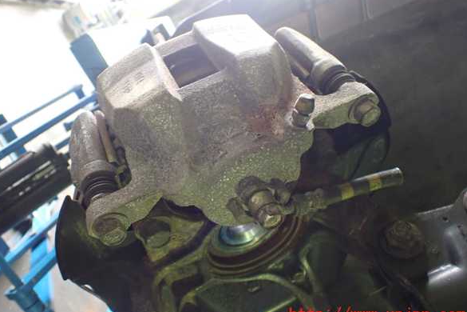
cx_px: 230
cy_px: 146
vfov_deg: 41.1
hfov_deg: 58.7
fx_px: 415
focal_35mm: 32
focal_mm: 5.4
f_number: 2.3
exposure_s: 1/30
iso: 800
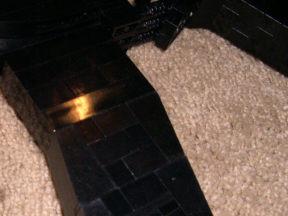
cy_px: 157
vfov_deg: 22.8
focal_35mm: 64
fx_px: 532
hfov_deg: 29.6
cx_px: 57
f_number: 7.6
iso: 400
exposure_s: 1/60
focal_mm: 8
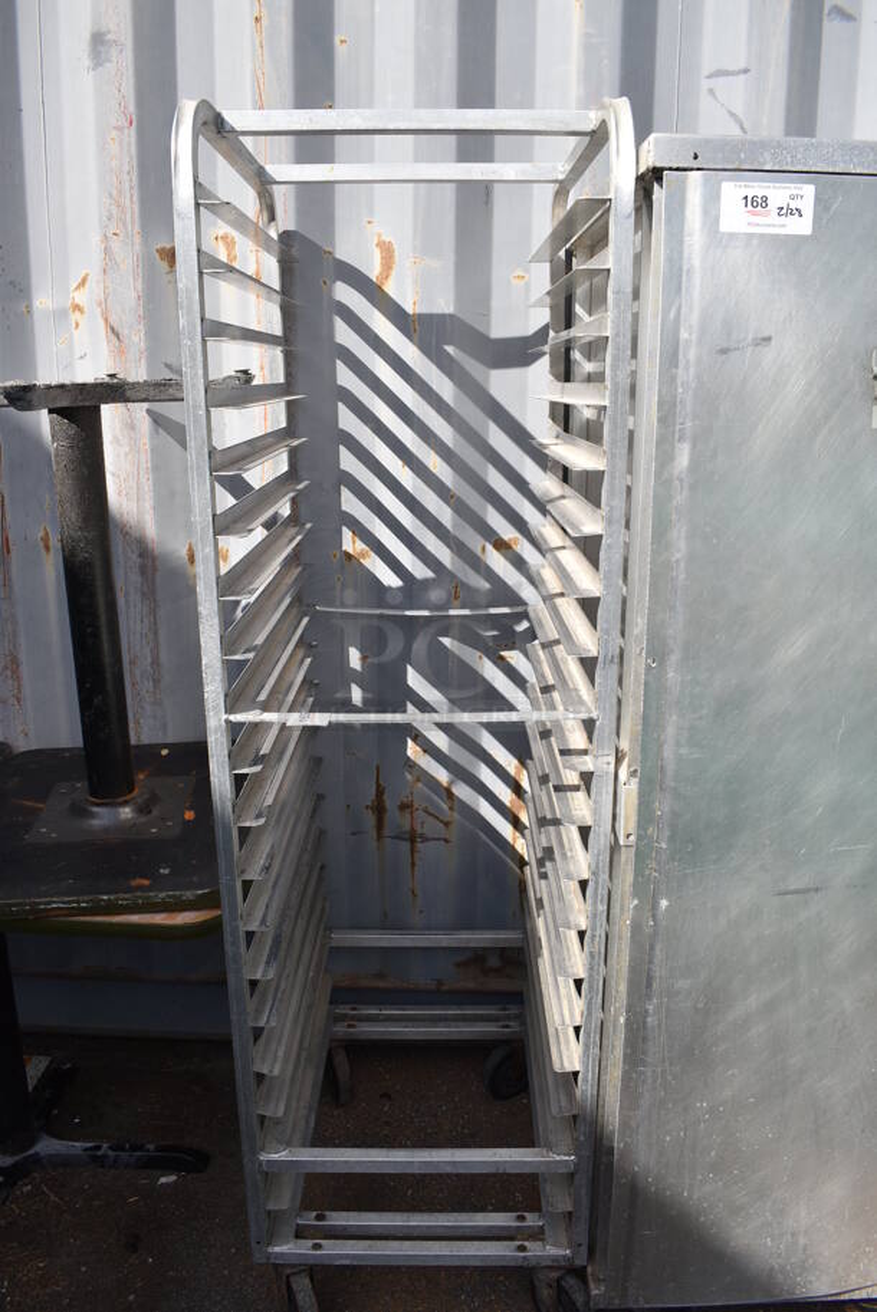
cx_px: 438
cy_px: 656
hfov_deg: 48.0
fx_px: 985
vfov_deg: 67.3
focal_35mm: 27
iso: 140
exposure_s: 1/250
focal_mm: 18
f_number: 8
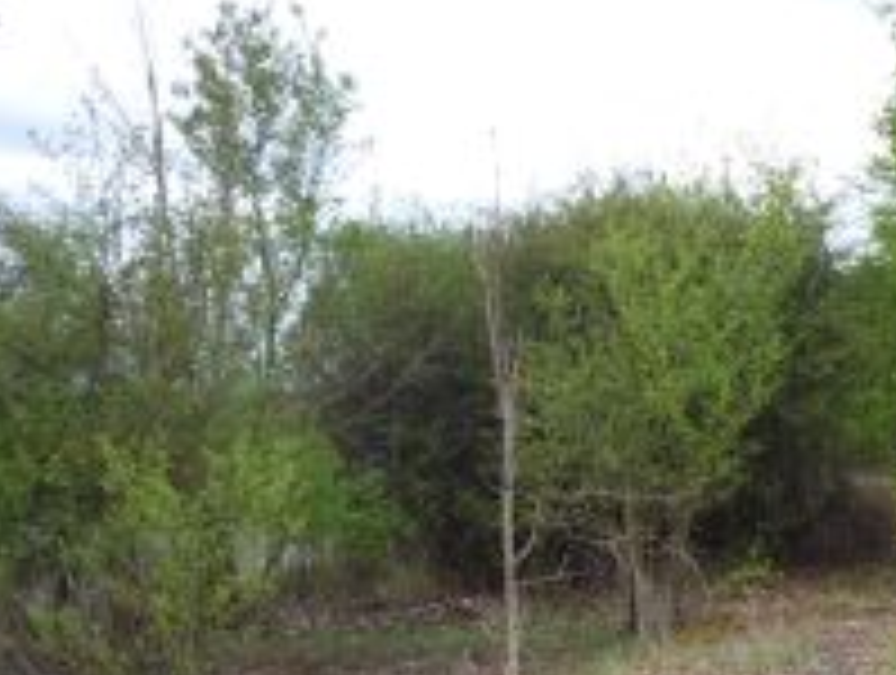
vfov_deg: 19.1
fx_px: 1997
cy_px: 504
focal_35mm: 77
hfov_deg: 23.8
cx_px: 964
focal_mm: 5.2
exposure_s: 1/320
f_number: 4
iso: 100
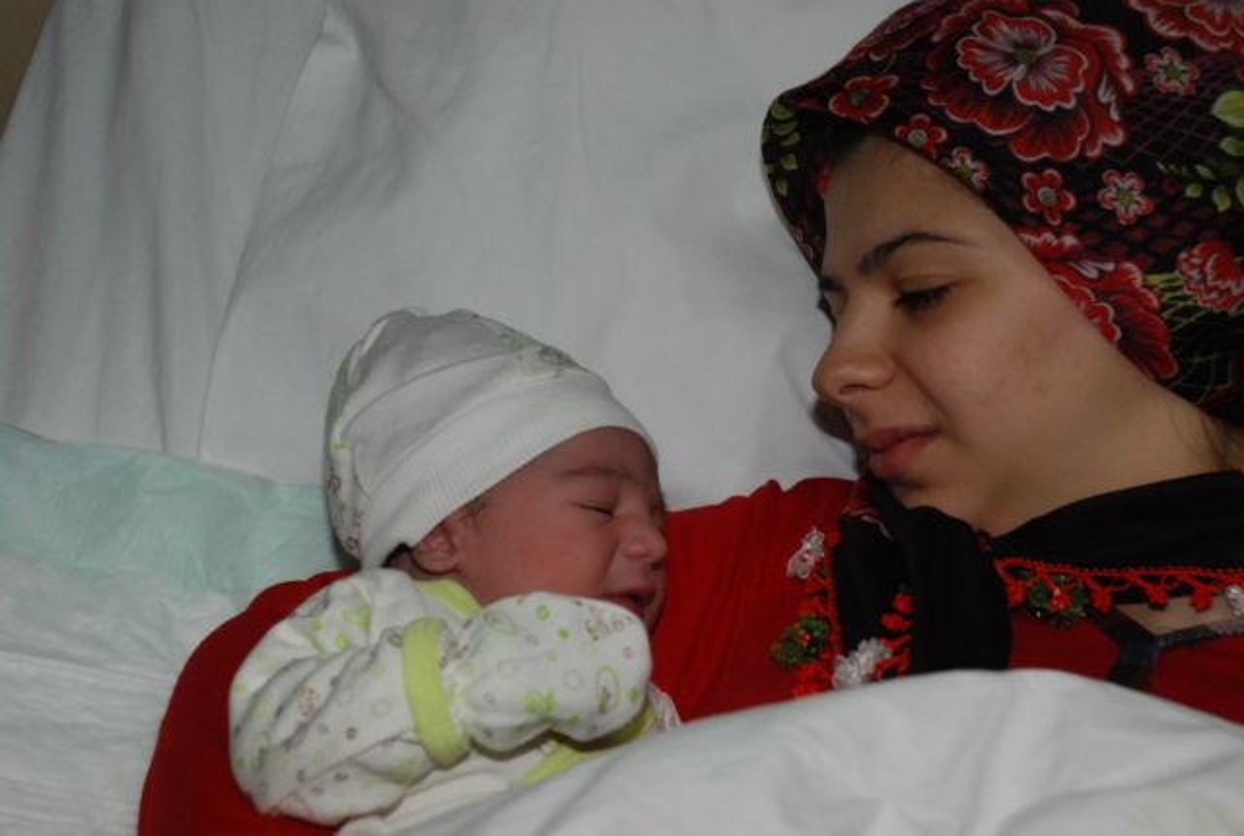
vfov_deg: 15.8
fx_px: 3013
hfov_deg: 23.3
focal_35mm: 87
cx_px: 622
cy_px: 418
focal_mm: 58
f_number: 7.1
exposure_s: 1/60
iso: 1000
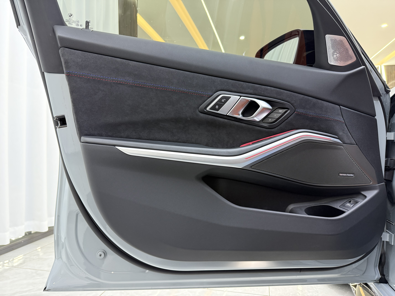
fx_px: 274
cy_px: 148
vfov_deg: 56.8
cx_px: 198
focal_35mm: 24
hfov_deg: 71.6
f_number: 1.78
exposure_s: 1/50
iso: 250
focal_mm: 6.76
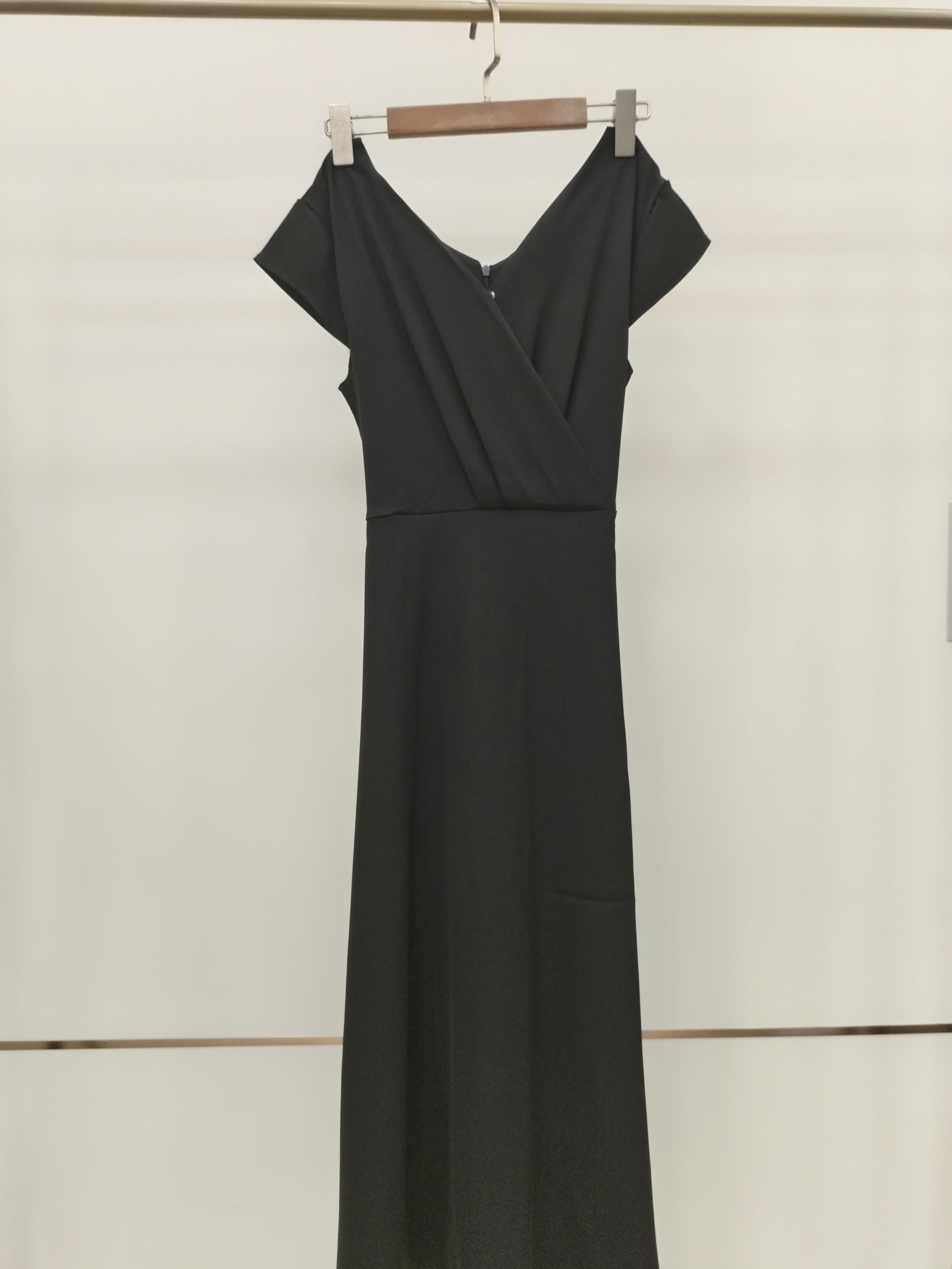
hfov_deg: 48.2
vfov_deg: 61.7
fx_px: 1063
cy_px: 634
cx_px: 476
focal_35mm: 29
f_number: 1.8
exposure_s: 1/50
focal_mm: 4.75
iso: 174
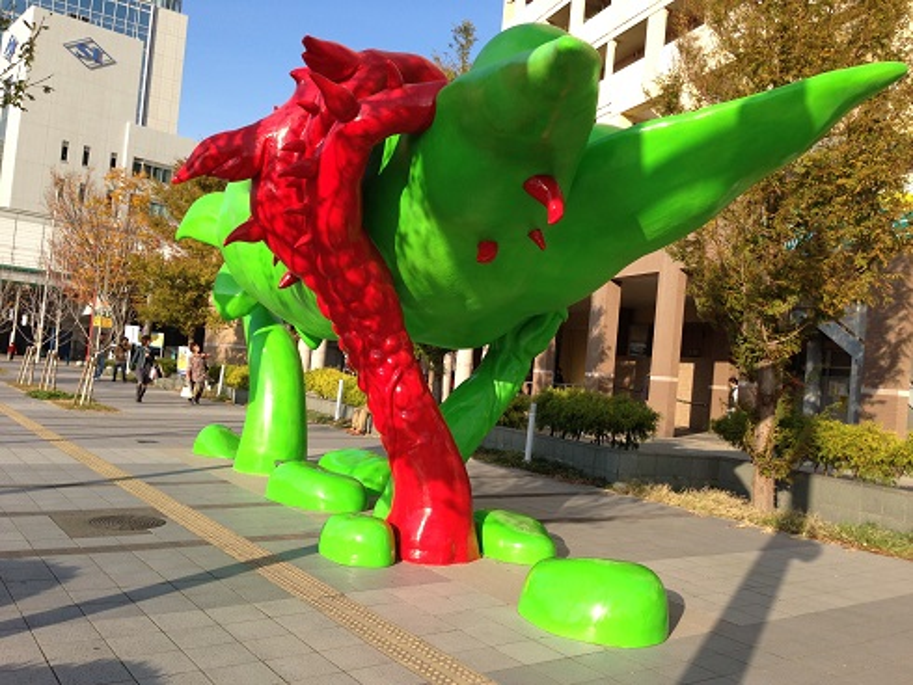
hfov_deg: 55.3
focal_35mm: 33
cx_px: 456
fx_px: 871
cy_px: 342
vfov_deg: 43.0
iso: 50
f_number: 2.4
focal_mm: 4.12
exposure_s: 1/786
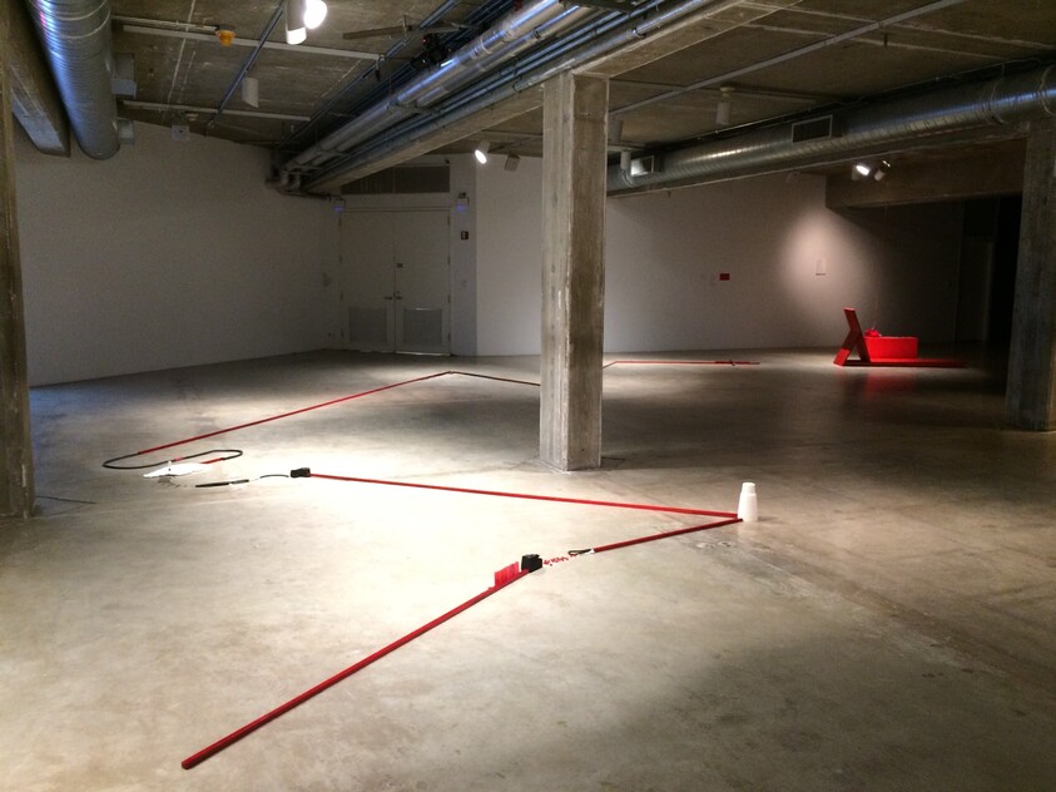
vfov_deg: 48.2
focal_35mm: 29
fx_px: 885
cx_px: 528
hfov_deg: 61.7
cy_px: 396
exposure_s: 1/30
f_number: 2.2
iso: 250
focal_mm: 4.15
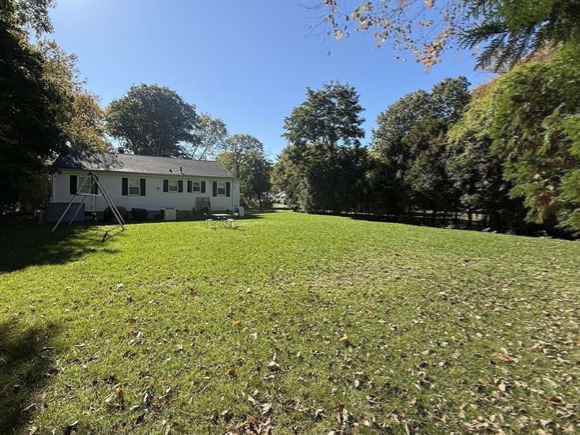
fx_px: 268
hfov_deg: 94.4
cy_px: 204
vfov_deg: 78.0
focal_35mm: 16
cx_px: 273
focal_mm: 2.22
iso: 50
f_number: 2.2
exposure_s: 1/901
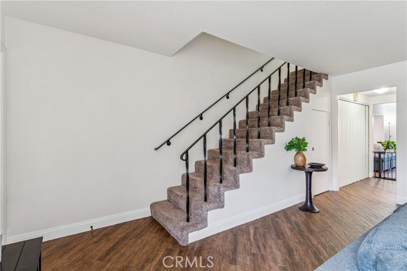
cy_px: 136
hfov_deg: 92.3
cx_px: 204
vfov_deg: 69.4
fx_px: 195
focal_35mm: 17
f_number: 13
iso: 100
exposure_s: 1.6
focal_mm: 17.3
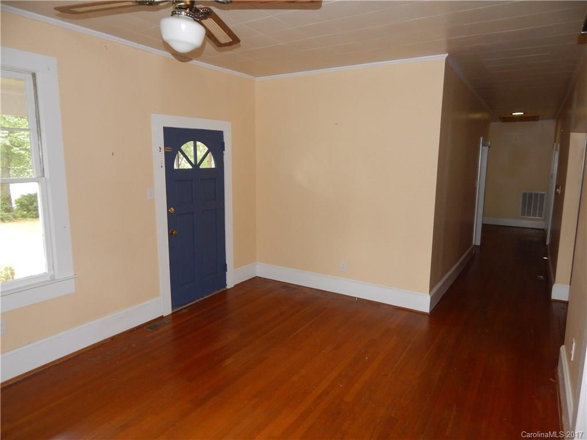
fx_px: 373
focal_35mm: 22
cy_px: 220
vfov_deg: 61.1
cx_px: 294
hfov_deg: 76.4
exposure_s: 1/30
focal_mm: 4
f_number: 3
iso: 200
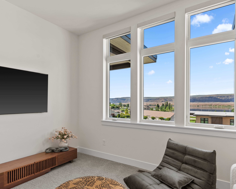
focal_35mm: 21
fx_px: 147
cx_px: 108
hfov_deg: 77.5
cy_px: 102
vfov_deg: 65.5
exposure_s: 1/25
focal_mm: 15
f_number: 8
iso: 200
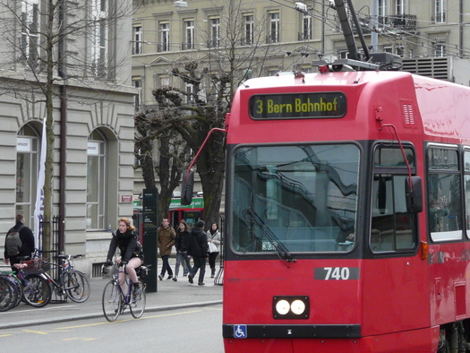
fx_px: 1888
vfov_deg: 10.7
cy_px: 130
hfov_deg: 14.1
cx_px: 368
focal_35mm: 139
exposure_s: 1/200
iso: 160
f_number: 4
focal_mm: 12
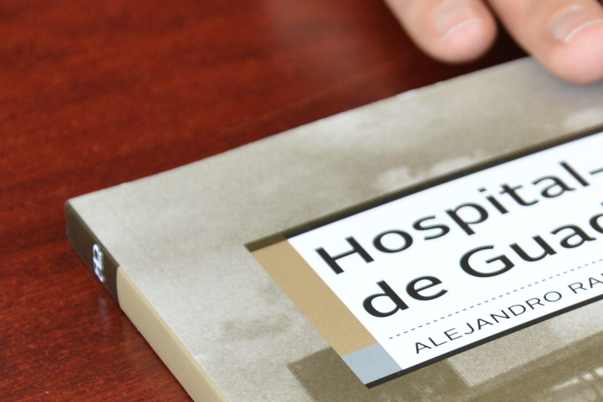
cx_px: 675
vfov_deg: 6.9
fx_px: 3351
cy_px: 332
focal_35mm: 200
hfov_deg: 10.2
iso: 560
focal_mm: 56
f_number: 4.2
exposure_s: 1/60
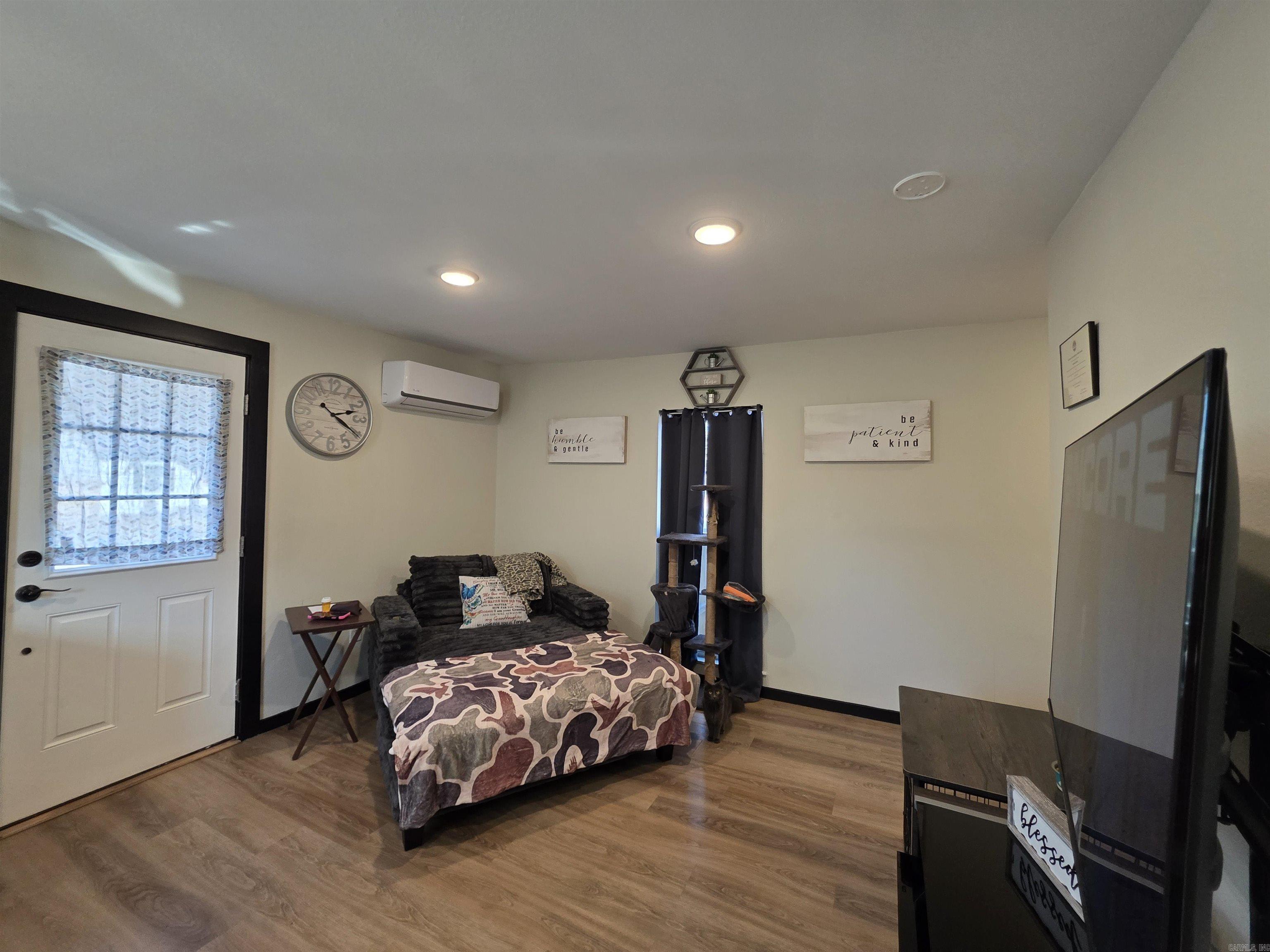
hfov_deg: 106.2
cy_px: 476
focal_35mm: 13
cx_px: 635
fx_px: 477
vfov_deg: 89.9
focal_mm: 2.2
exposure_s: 1/120
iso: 250
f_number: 1.9
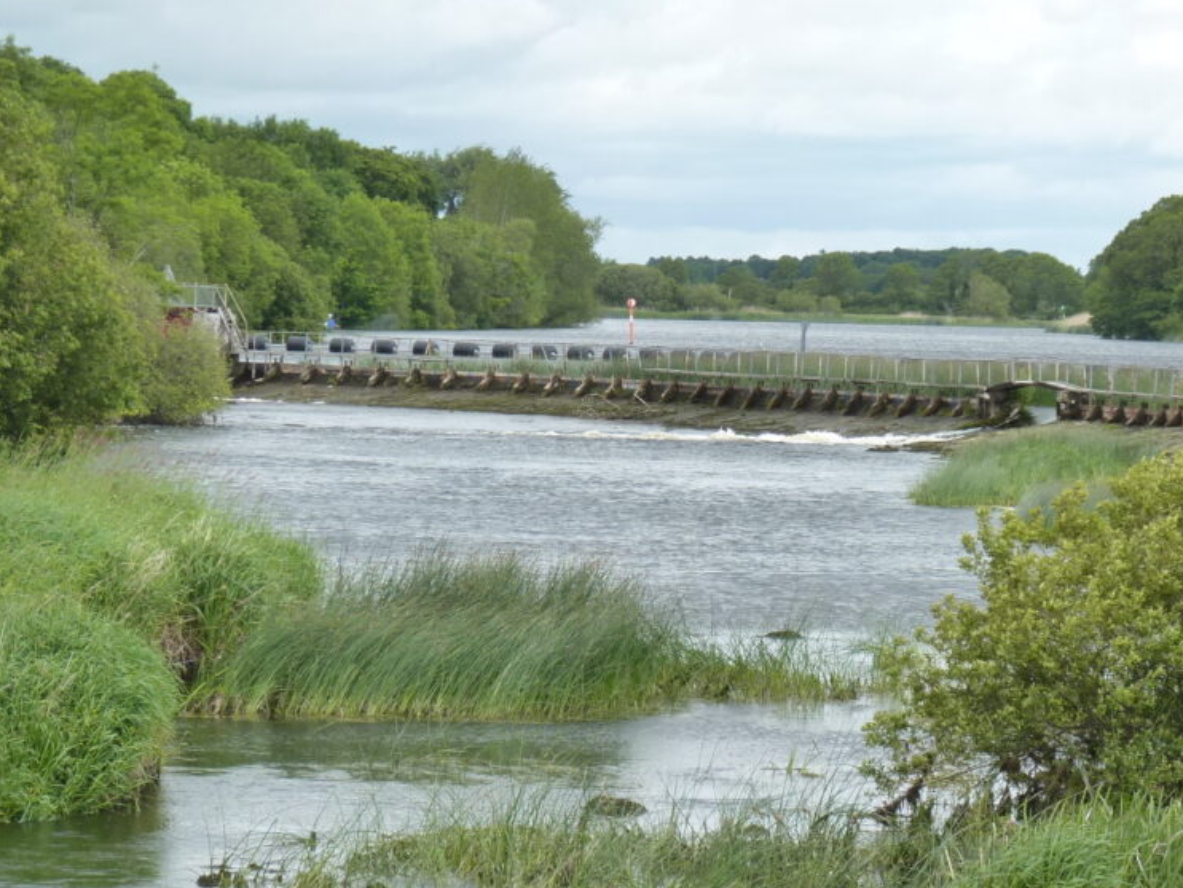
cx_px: 684
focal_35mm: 207
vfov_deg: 7.2
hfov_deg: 9.6
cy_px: 301
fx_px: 7077
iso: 125
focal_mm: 26.7
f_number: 4.5
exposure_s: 1/250
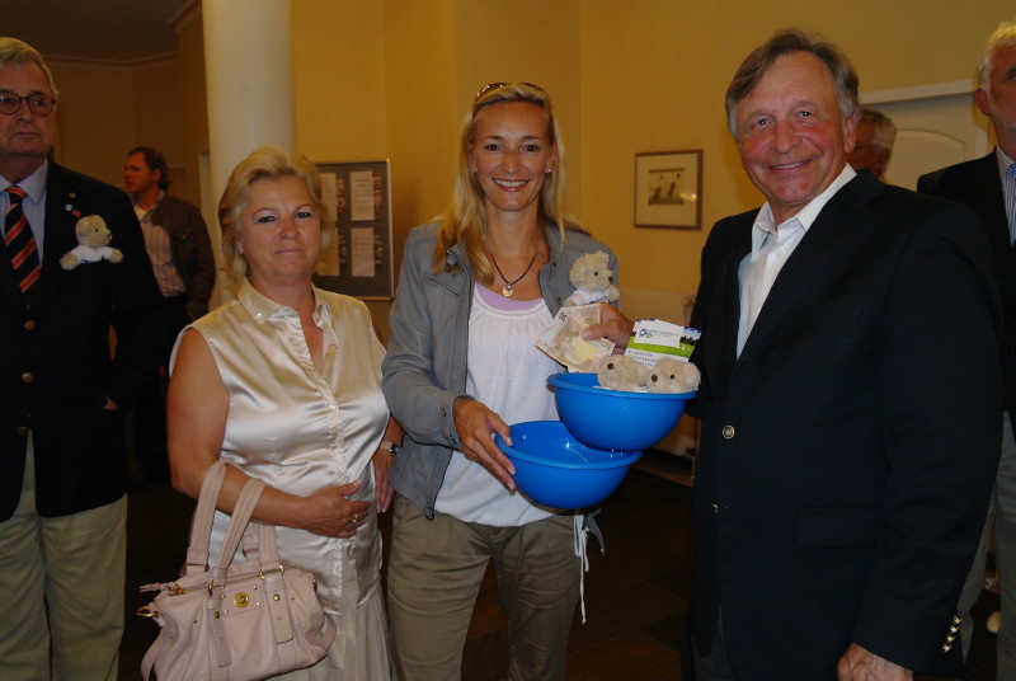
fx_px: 820
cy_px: 340
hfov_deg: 63.6
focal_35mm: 29
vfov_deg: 45.1
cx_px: 508
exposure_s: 1/40
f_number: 3.8
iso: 400
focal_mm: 19
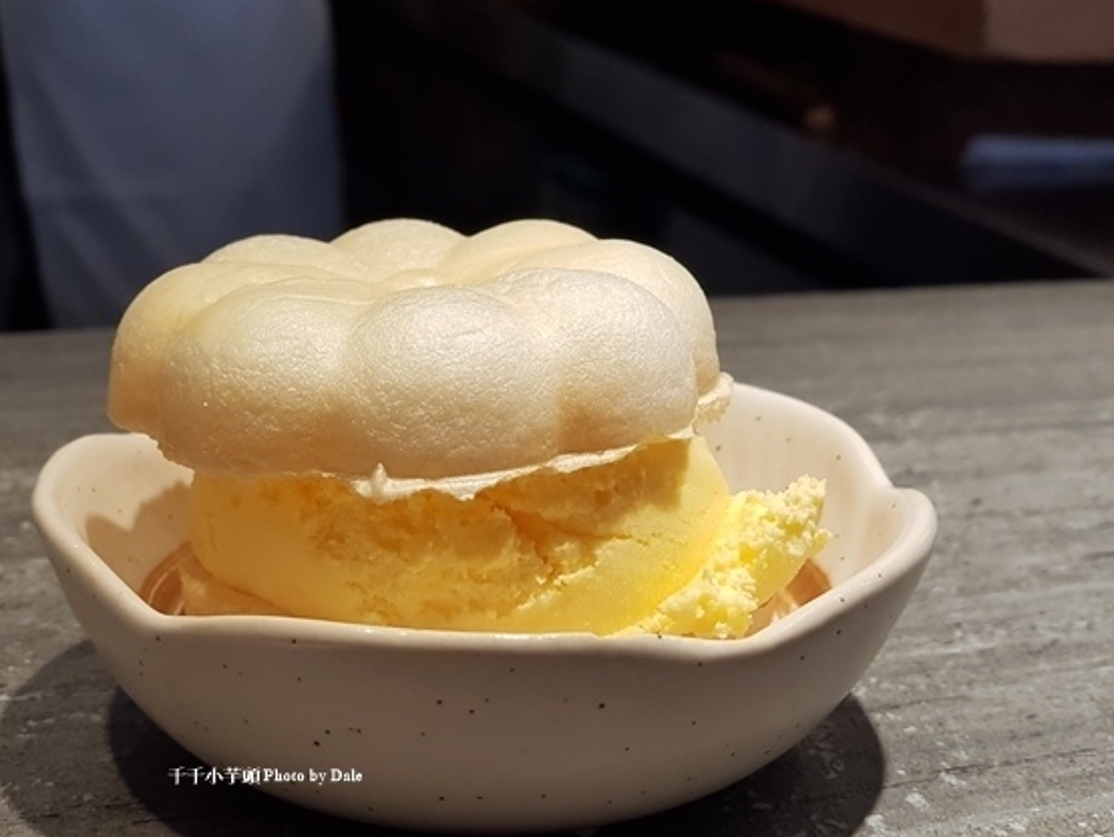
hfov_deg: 31.7
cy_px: 463
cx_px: 551
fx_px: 1964
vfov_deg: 24.0
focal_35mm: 61
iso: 80
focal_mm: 6
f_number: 2.4
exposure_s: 1/30
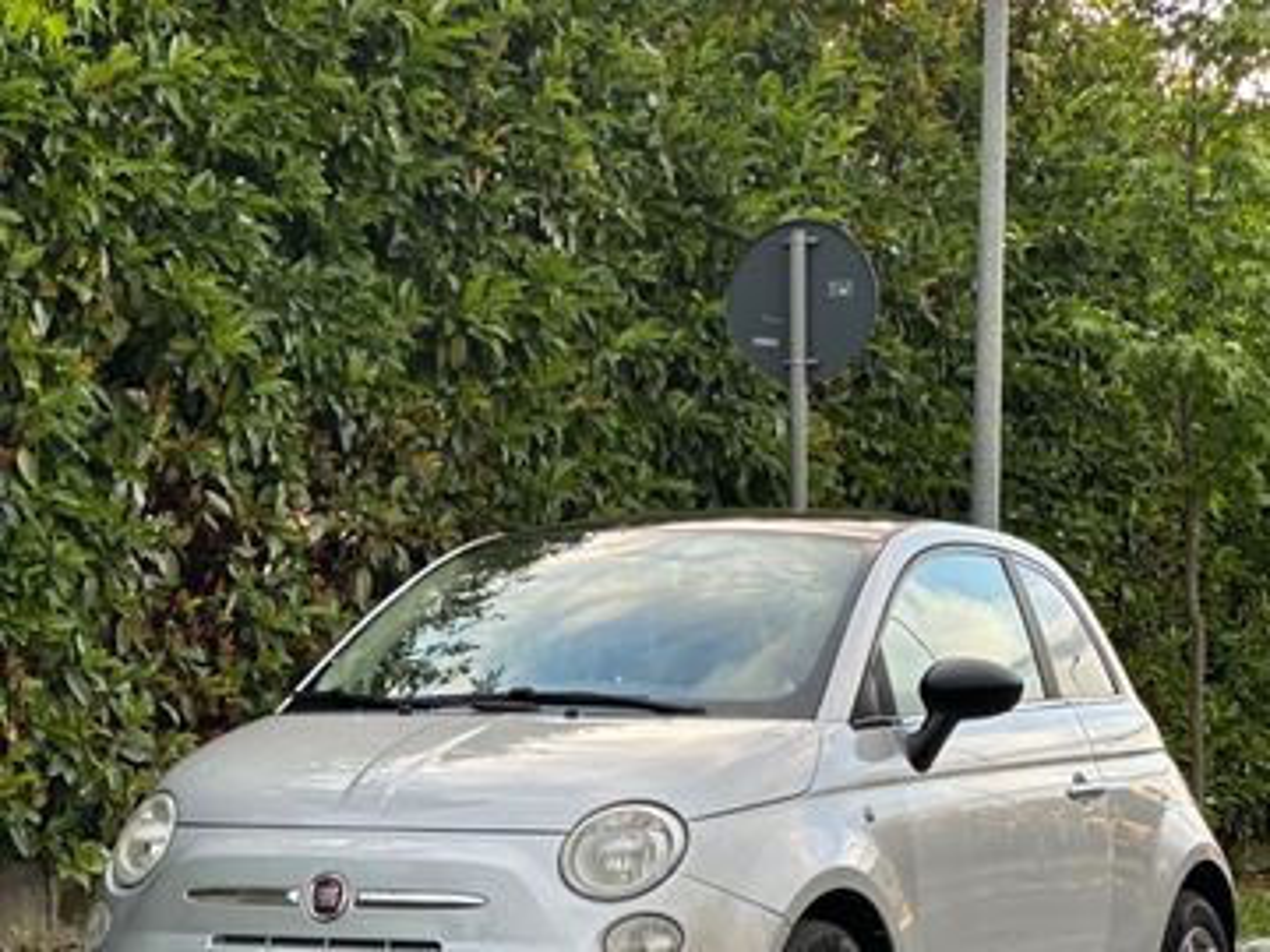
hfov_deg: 25.3
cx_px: 635
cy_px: 476
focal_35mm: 77
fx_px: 2825
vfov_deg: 19.1
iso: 80
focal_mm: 9
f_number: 2.8
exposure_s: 1/121
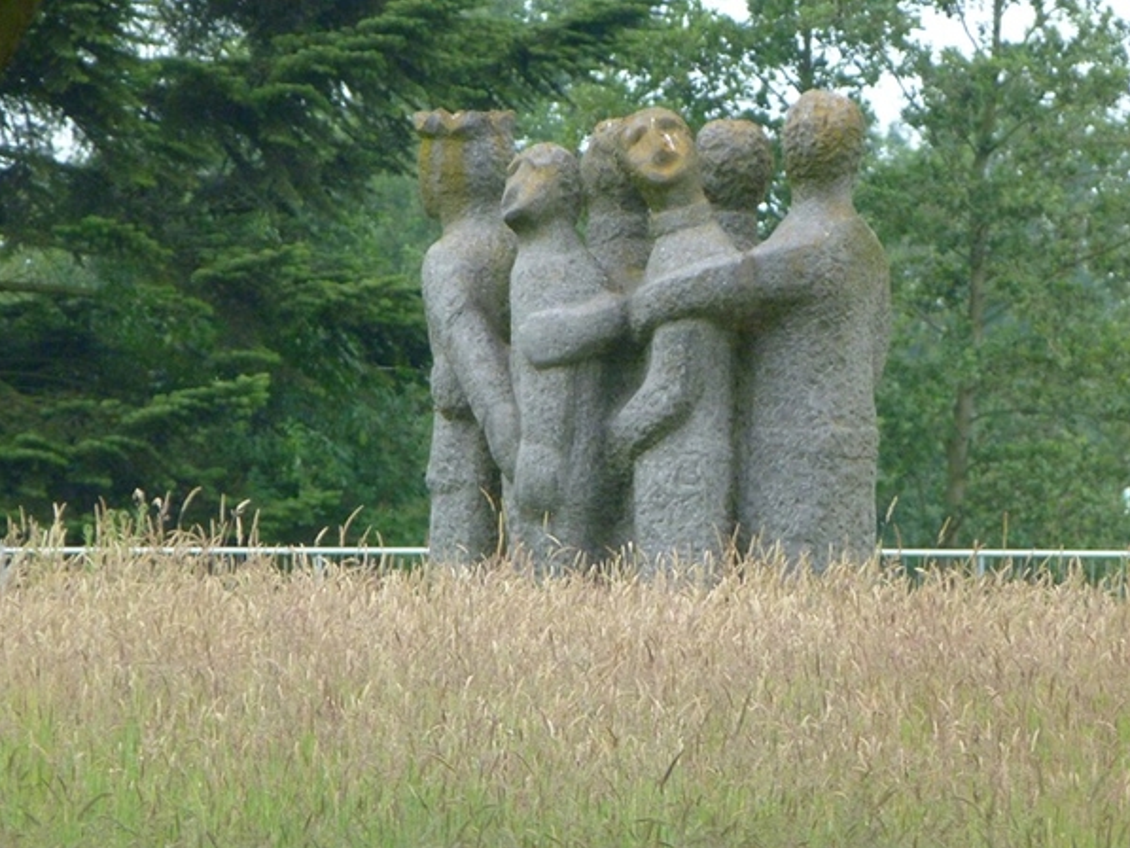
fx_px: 26218
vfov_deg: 1.9
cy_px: 424
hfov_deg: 2.5
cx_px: 564
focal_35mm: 803
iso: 400
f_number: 5.2
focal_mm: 108
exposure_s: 1/250
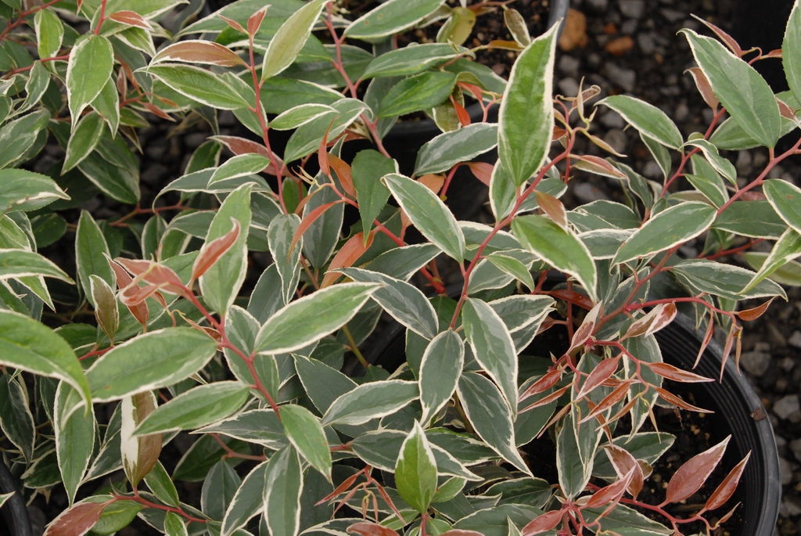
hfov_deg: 27.0
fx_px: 1670
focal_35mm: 75
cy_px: 268
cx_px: 400
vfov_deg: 18.2
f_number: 6.3
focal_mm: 50
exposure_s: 1/160
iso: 400
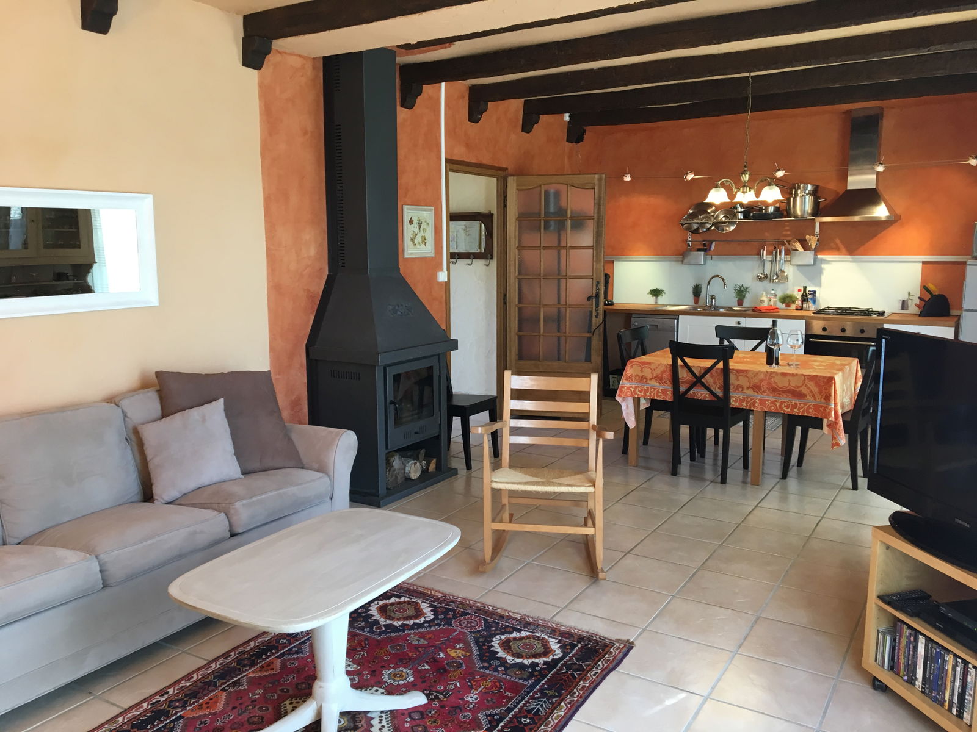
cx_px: 488
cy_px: 366
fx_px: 818
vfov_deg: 48.2
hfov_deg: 61.7
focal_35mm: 29
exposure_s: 1/33
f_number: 2.2
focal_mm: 4.15
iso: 100
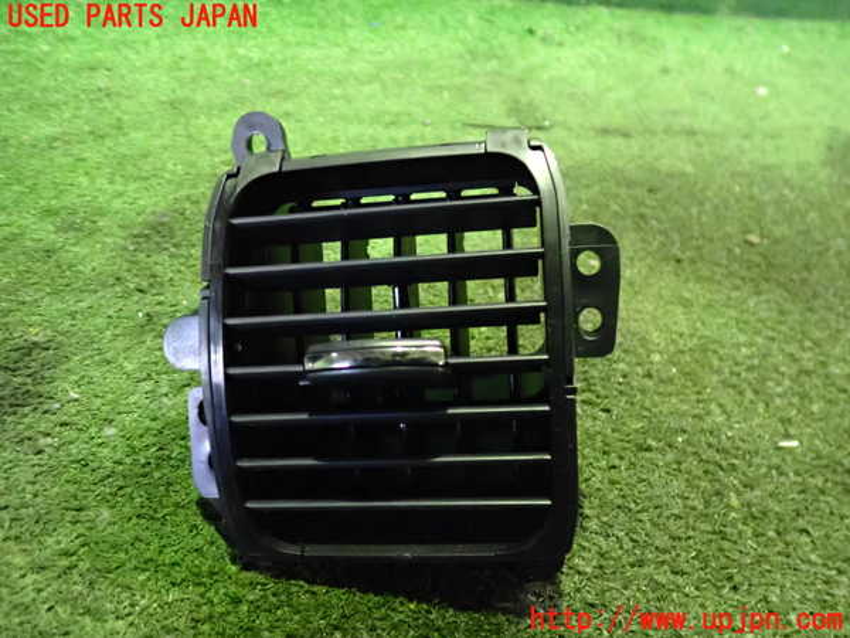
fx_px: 737
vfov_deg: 46.8
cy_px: 319
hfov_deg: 60.0
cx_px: 425
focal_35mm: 30
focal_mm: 5.4
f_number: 2.3
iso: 2500
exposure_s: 1/60
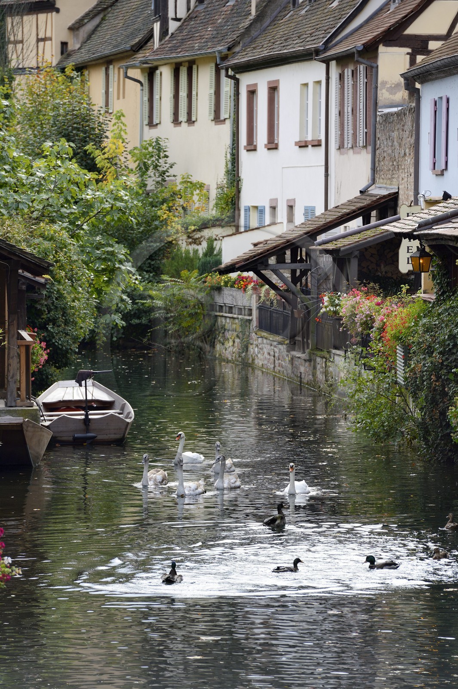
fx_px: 3821
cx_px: 229
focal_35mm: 200
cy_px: 344
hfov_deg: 6.9
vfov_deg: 10.3
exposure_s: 1/250
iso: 200
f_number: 7.1
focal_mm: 200
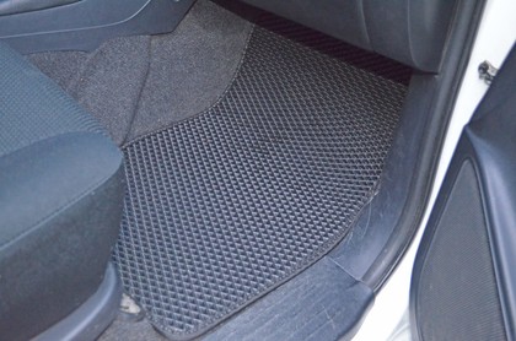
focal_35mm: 39
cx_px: 258
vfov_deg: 34.0
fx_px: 558
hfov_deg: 49.6
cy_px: 170
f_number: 4.2
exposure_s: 1/15
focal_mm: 26
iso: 3200
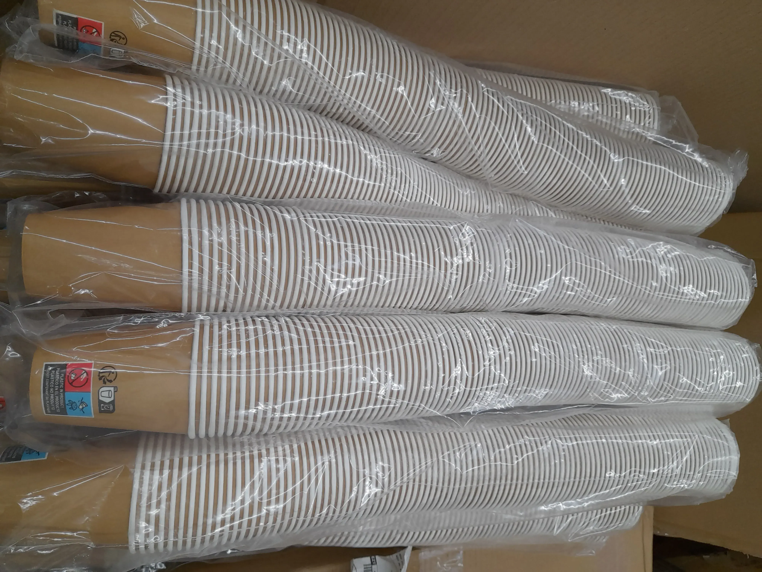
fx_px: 550
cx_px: 381
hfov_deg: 69.4
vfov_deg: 54.9
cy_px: 286
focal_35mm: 25
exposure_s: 1/50
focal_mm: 4.6
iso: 125
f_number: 2
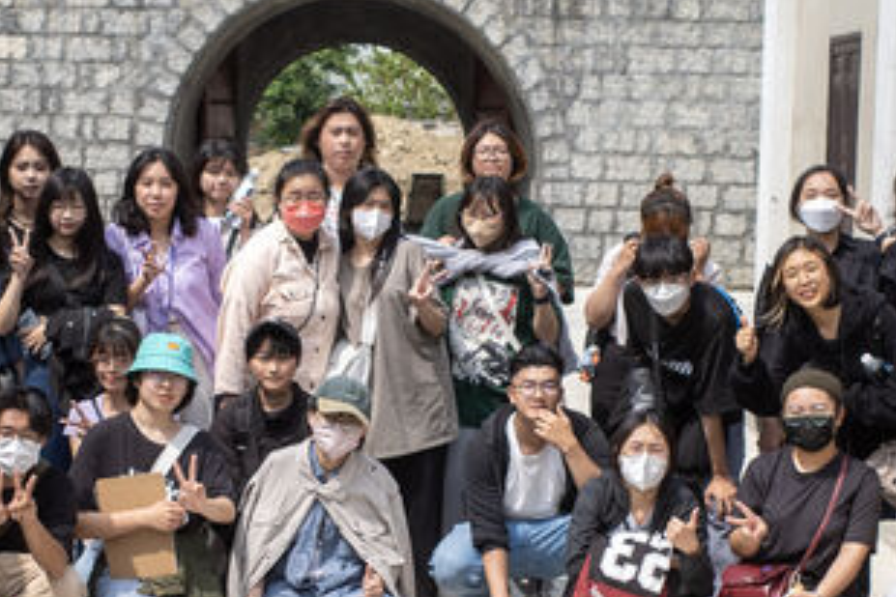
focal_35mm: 97
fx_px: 2414
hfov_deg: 21.0
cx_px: 331
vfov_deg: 14.1
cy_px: 339
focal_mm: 18.3
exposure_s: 1/2000
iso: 100
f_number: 2.8
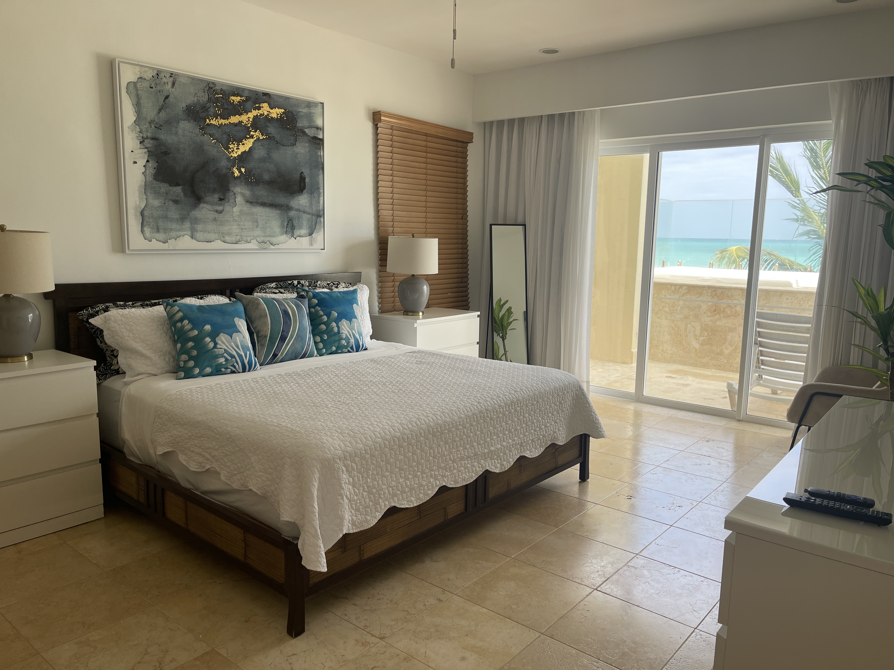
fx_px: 671
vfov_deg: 53.1
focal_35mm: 26
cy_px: 335
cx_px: 447
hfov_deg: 67.3
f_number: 1.6
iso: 32
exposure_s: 1/433
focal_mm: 5.1
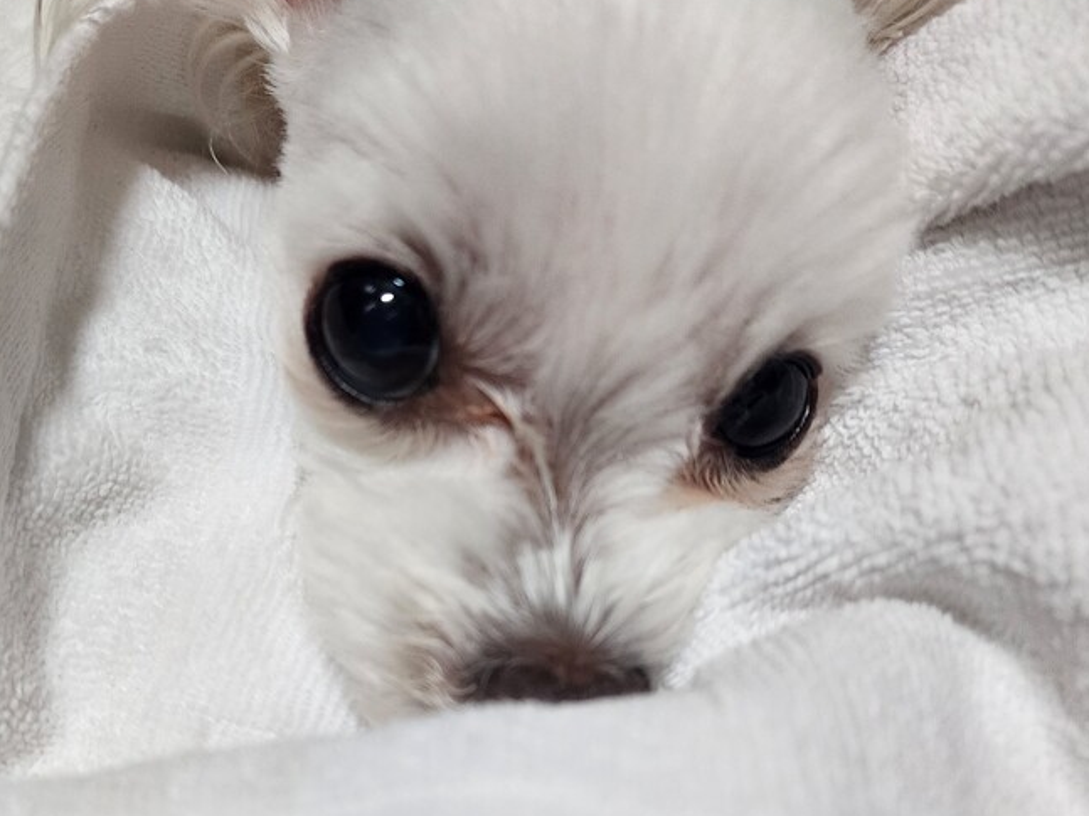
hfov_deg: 56.5
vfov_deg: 43.5
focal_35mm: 32
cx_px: 454
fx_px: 1007
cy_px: 543
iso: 640
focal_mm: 6.4
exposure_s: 1/120
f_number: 1.8
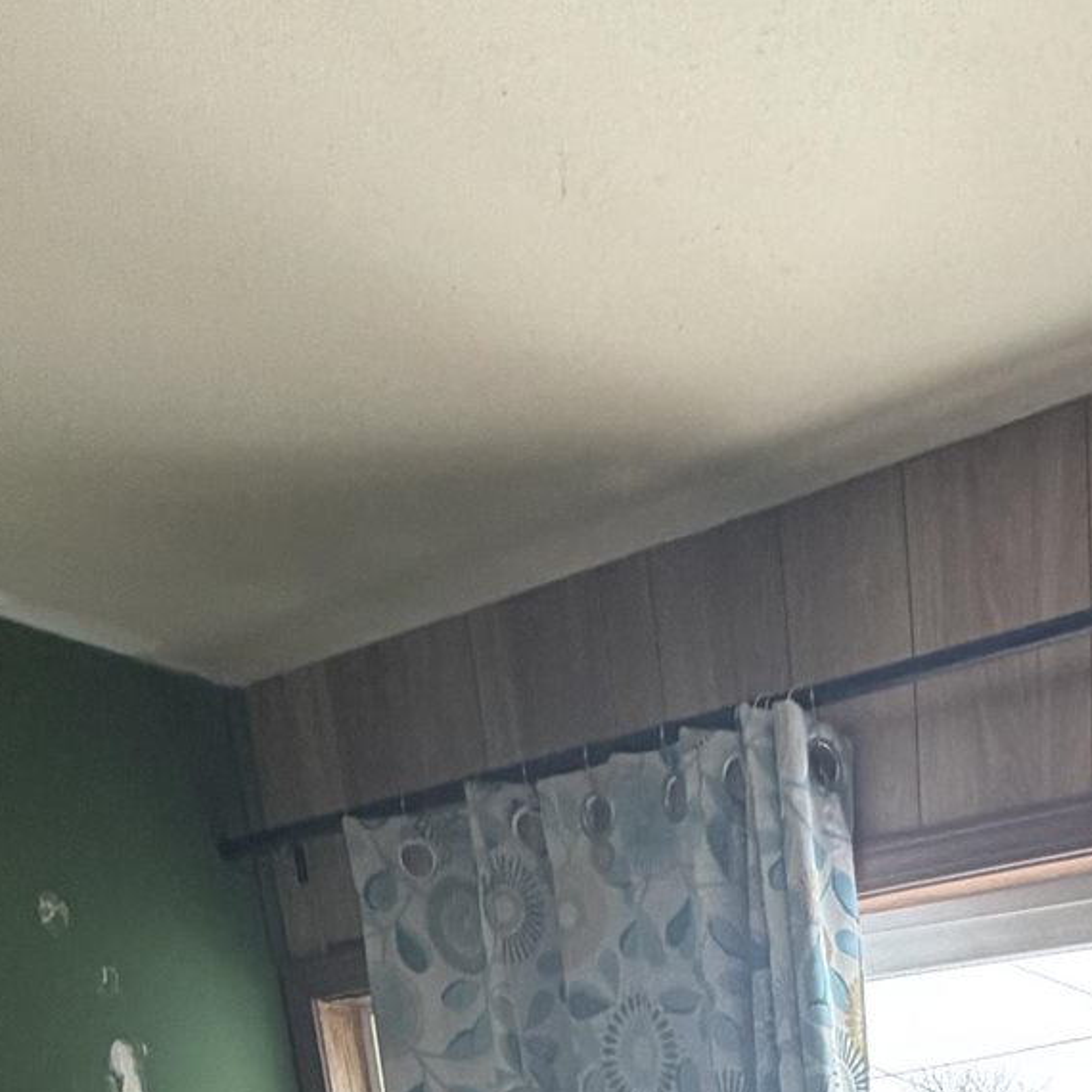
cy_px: 2054
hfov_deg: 31.7
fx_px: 1785
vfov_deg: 20.7
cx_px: 1059
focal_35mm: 50
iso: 160
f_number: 2.2
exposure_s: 1/121
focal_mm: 2.22
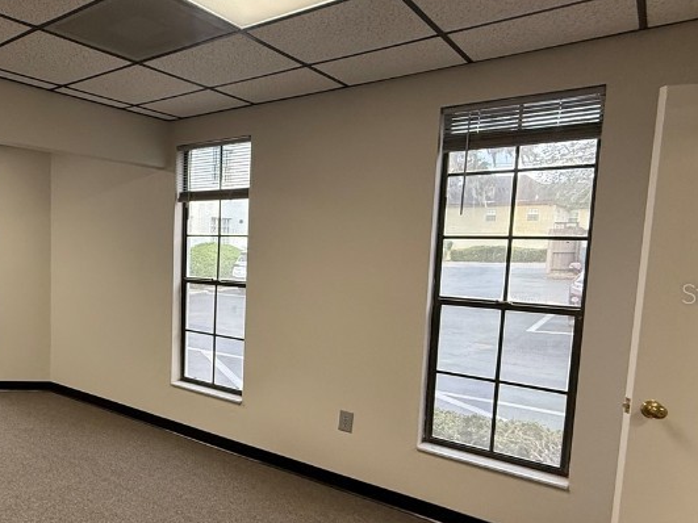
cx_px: 133
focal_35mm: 27
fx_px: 544
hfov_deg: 59.8
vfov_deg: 51.2
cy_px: 293
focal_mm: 2.22
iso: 160
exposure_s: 1/120
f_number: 2.2
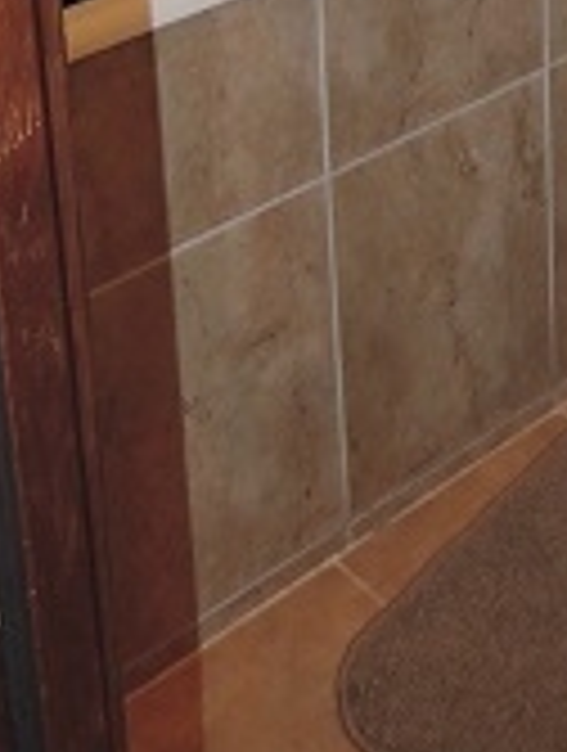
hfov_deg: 16.0
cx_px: 819
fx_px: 1871
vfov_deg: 18.7
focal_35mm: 86
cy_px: -522
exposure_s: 1/30
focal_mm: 5.1
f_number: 2.8
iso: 200
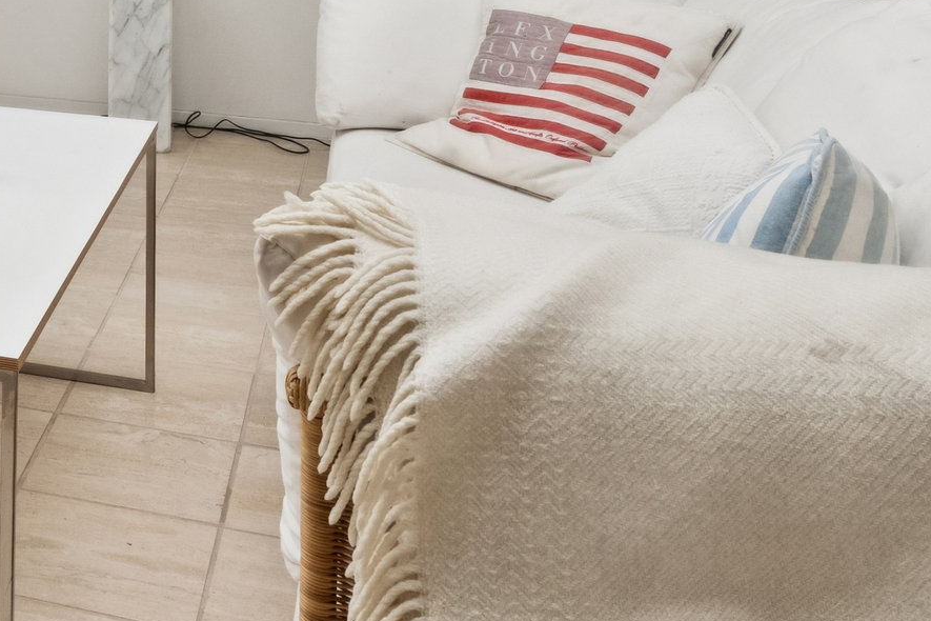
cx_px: -234
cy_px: -223
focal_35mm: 61
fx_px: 1577
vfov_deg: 20.1
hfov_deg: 28.0
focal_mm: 18
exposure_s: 1/40
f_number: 11
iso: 1250
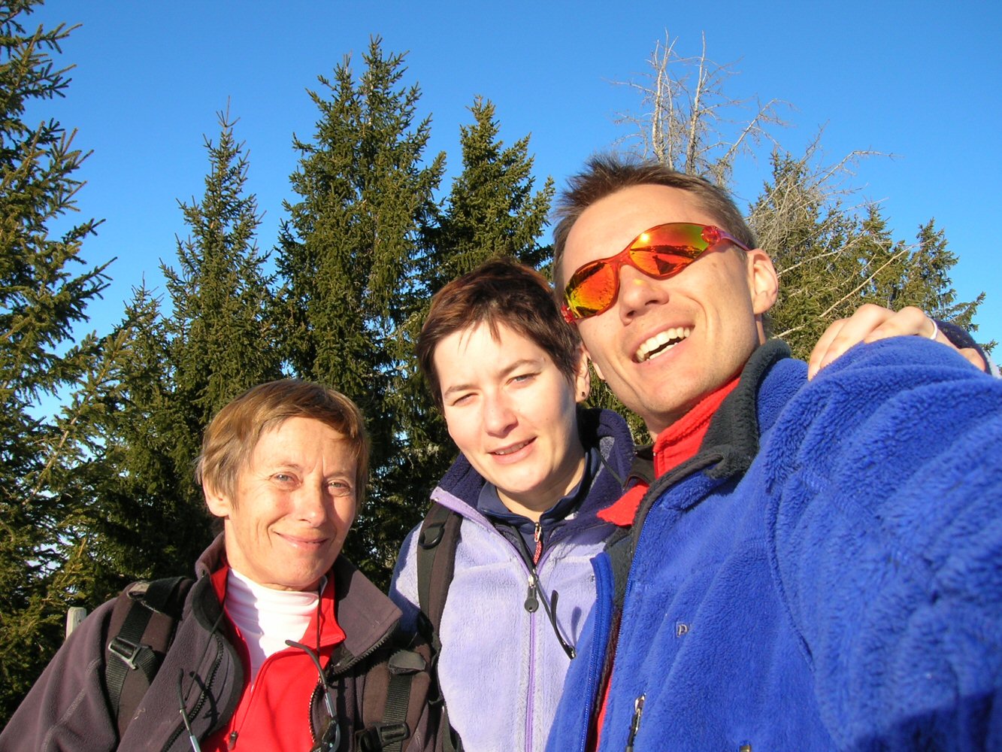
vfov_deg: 41.8
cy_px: 376
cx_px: 501
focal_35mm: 34
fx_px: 984
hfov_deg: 54.0
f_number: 4.9
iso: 50
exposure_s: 1/276
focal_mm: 5.7
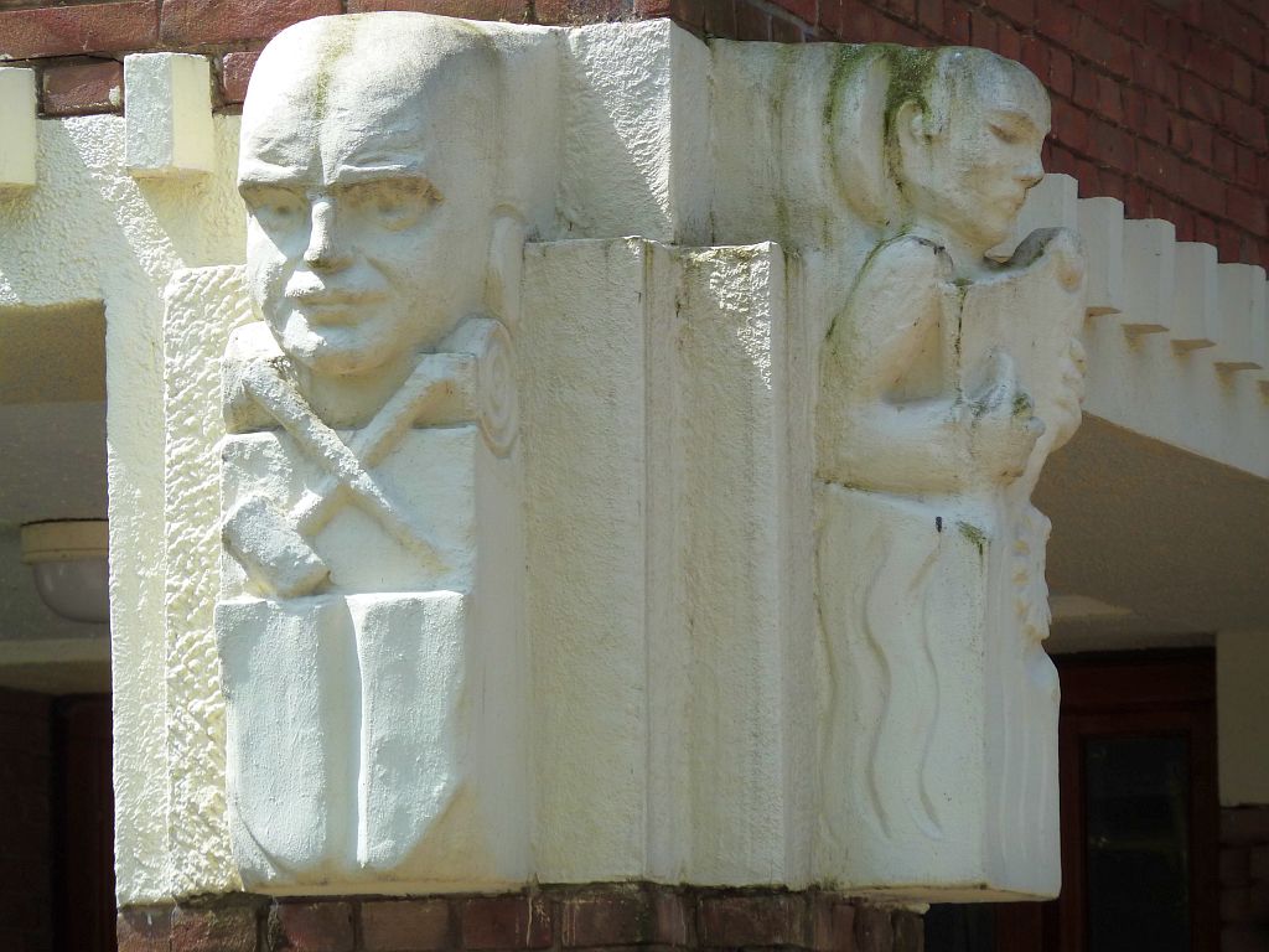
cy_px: 476
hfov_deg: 8.8
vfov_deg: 6.6
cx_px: 634
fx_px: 8248
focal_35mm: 225
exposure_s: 1/250
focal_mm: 37
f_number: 4.6
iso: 80
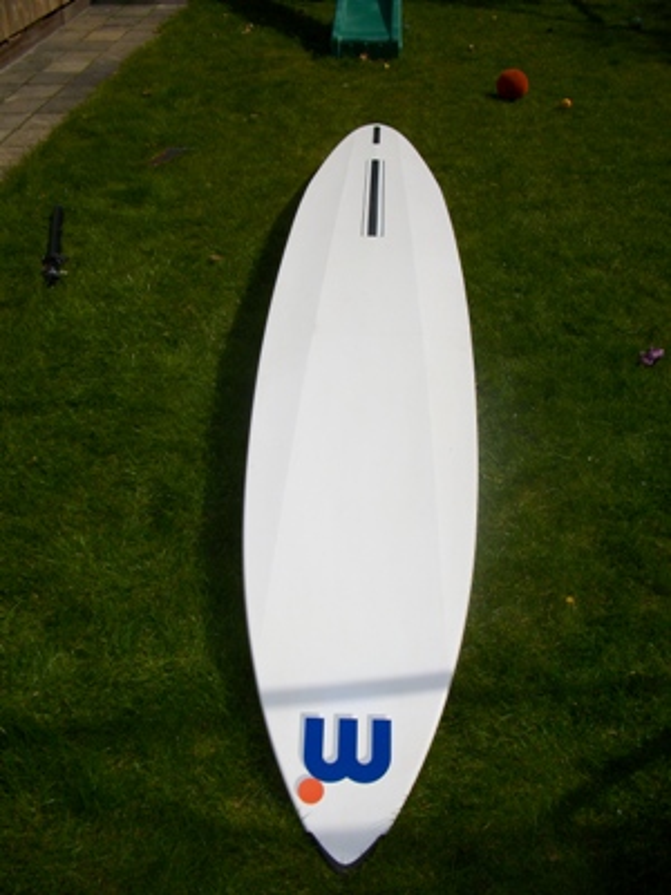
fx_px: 879
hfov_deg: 41.8
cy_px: 448
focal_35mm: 34
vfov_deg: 54.0
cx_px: 336
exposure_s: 1/879
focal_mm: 5.7
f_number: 5.5
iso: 80
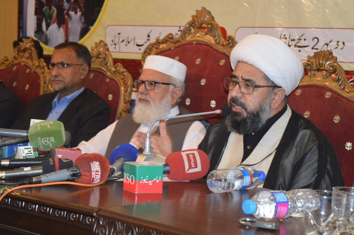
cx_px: 177
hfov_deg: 24.6
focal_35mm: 82
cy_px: 118
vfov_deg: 16.5
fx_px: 811
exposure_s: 1/60
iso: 1600
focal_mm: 55
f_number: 5.6
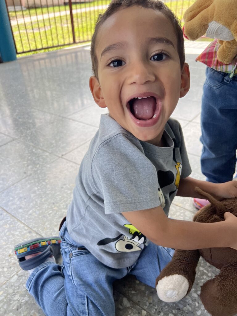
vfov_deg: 67.3
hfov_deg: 53.1
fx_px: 237
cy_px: 158
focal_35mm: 26
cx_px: 118
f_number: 1.5
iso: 50
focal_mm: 5.7
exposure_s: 1/632
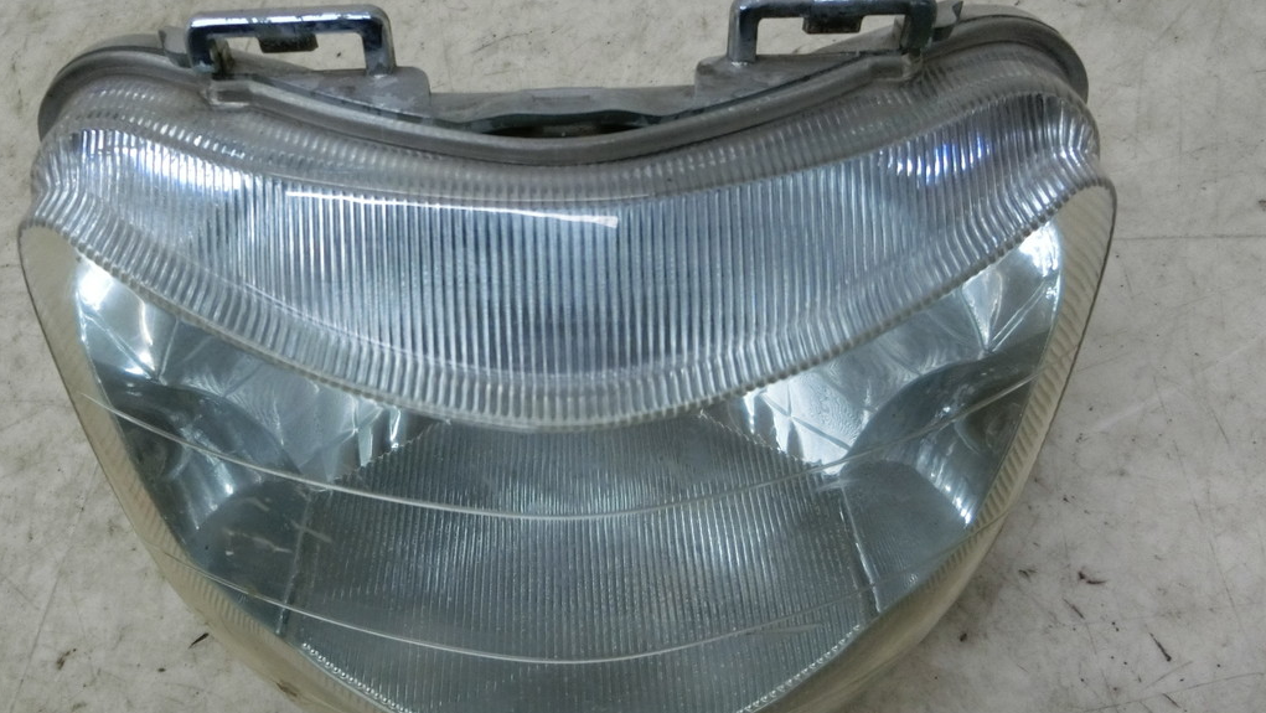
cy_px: 436
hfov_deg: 60.9
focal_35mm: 32
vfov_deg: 36.5
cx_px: 572
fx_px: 1075
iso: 320
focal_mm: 4.5
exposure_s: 1/125
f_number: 3.5
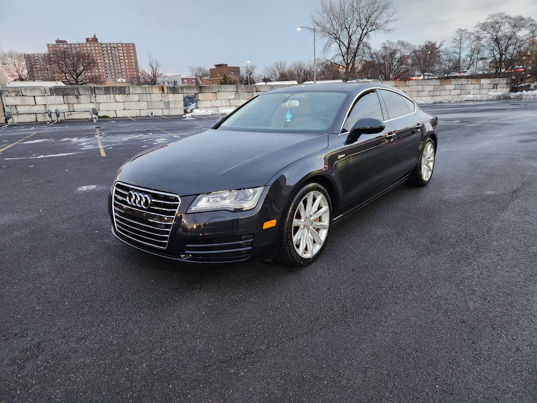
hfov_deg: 73.9
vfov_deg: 58.9
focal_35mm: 23
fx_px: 357
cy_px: 202
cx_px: 268
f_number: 1.8
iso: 800
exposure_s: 1/120
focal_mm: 5.4
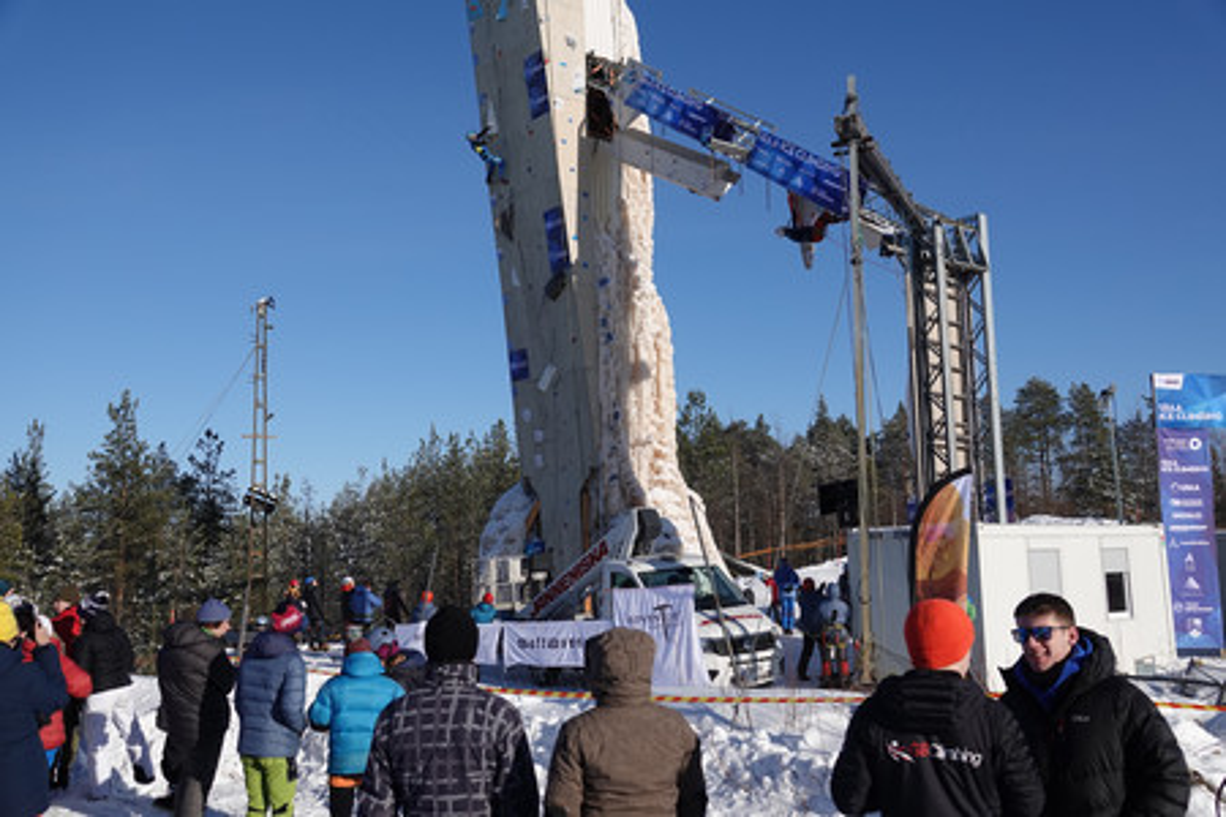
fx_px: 1158
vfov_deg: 38.9
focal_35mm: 34
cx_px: 613
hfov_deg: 55.8
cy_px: 408
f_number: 2.8
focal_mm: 12.33
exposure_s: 1/2500
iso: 100
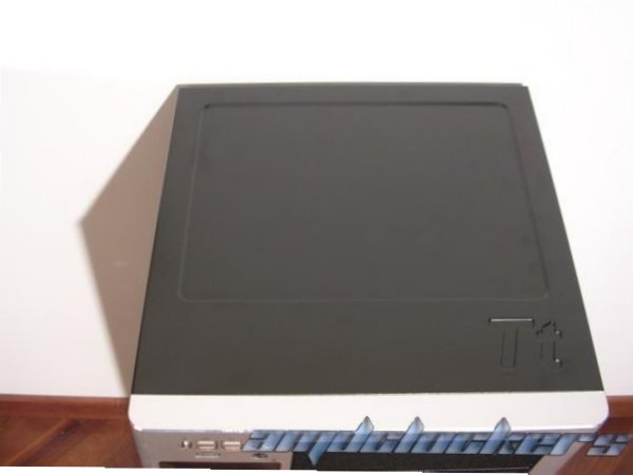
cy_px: 238
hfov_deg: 49.0
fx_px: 695
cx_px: 316
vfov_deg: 37.7
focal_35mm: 38
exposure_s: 1/7.6
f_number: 2.8
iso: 50
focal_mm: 5.8
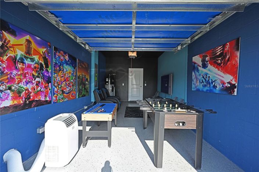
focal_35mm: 14
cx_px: 130
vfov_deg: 79.1
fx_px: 104
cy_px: 86
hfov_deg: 102.3
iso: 140
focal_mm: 14.5
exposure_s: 1/250
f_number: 5.6
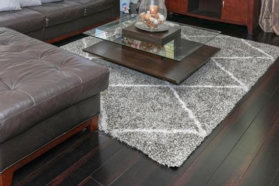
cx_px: 38
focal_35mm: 41
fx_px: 318
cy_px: -42
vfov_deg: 28.1
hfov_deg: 44.0
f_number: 6.3
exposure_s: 1/200
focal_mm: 14
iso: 400
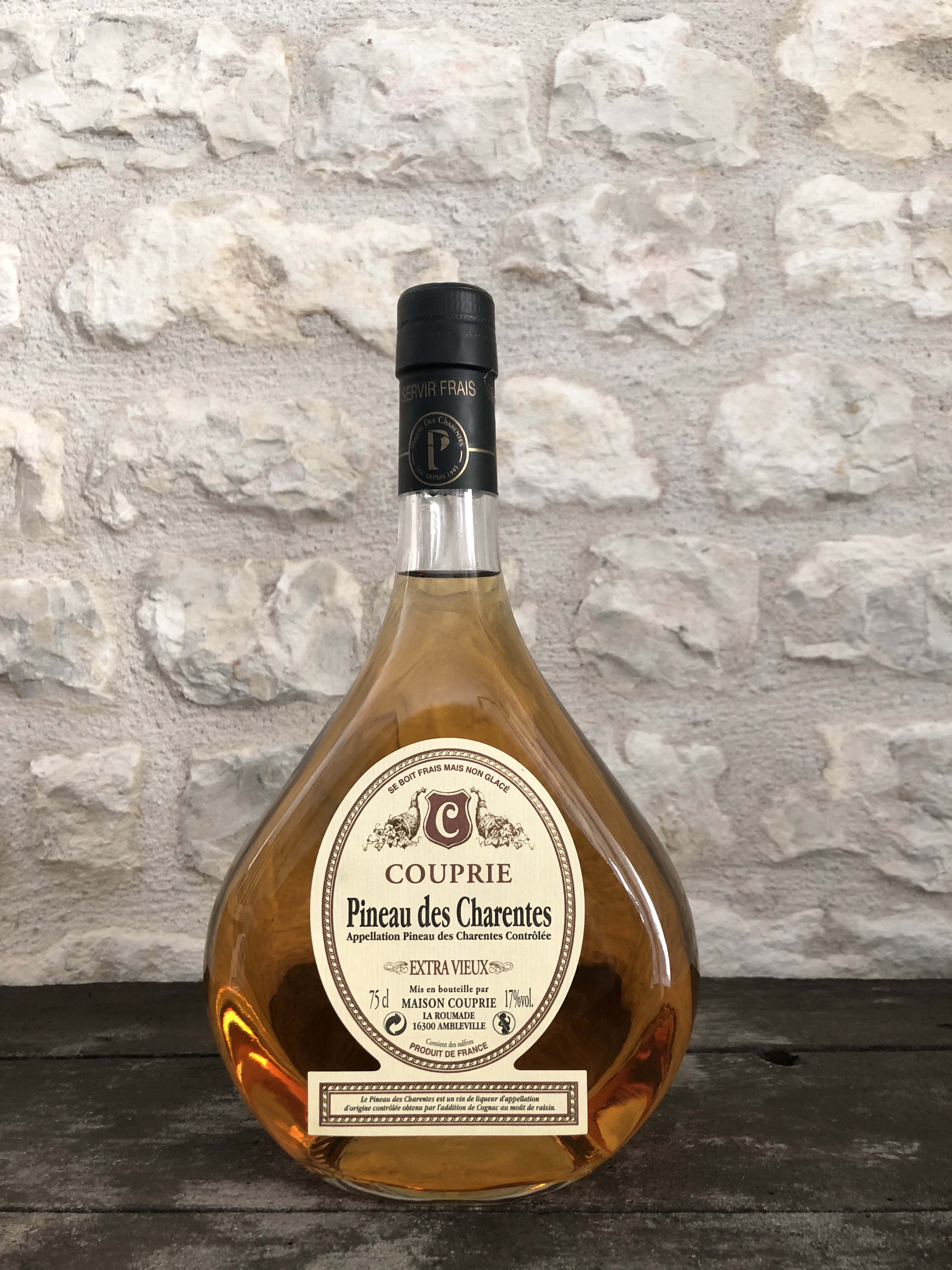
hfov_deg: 49.7
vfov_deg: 63.4
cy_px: 635
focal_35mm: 28
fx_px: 1027
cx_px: 476
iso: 40
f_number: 1.8
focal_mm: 3.99
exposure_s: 1/30
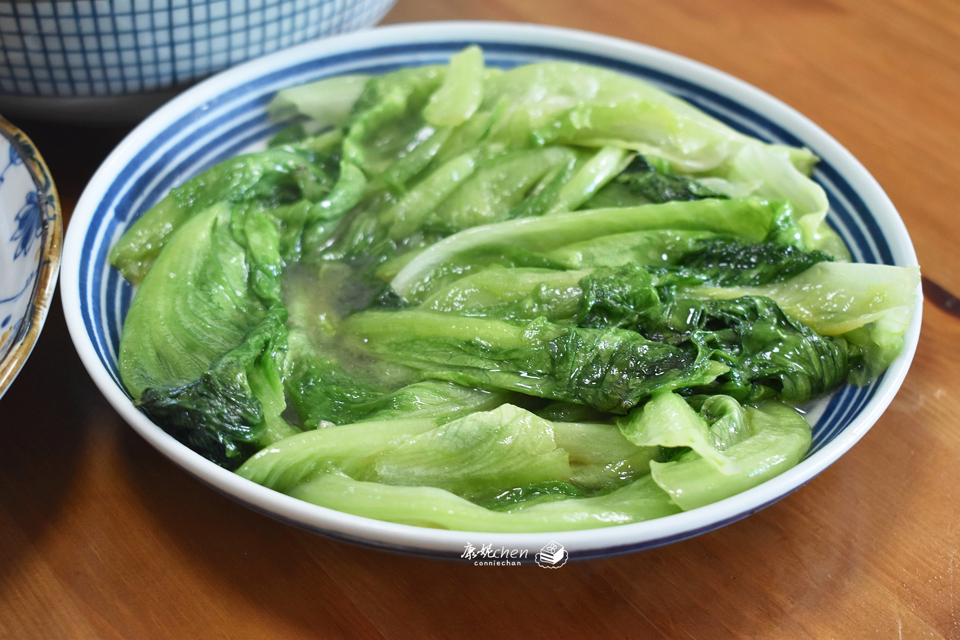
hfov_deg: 33.4
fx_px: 1600
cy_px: 320
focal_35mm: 60
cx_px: 480
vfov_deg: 22.6
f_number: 5
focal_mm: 40
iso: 1000
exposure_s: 1/60
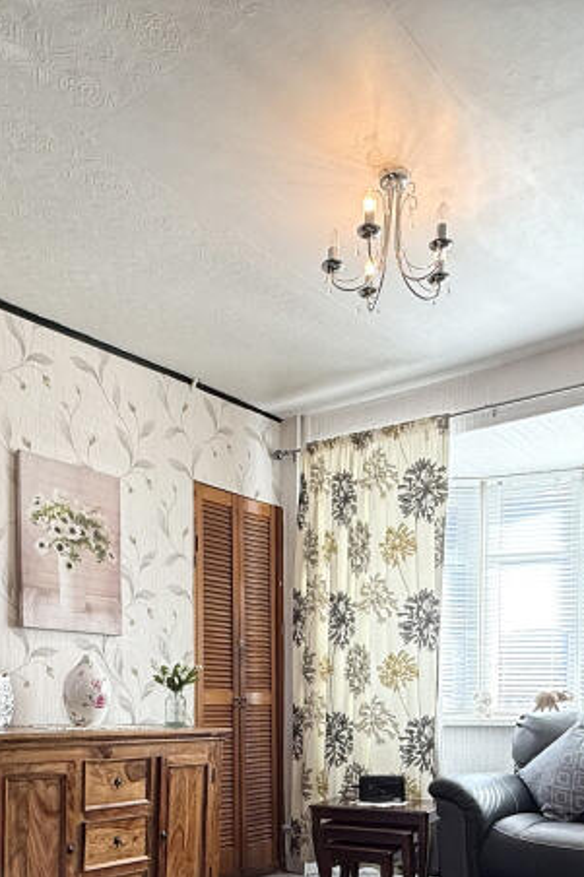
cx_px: 287
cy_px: 743
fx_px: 804
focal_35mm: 33
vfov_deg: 52.2
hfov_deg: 39.9
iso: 50
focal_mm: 2.22
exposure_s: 1/100
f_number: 2.2
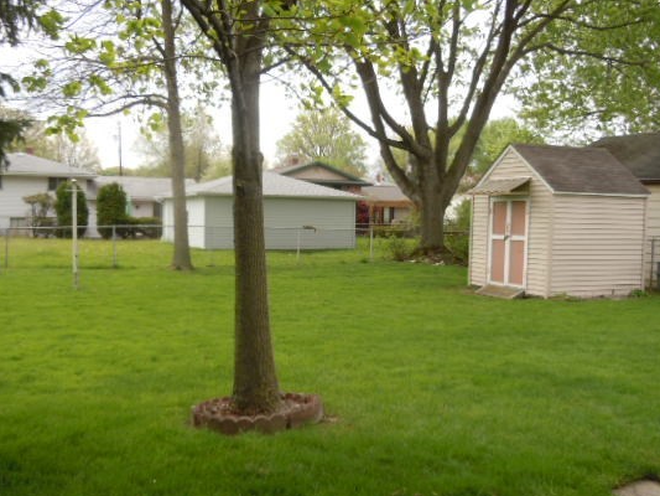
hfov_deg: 51.3
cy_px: 255
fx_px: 687
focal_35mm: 36
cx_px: 315
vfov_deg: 39.7
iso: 100
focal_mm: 5.4
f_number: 3.5
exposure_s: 1/320
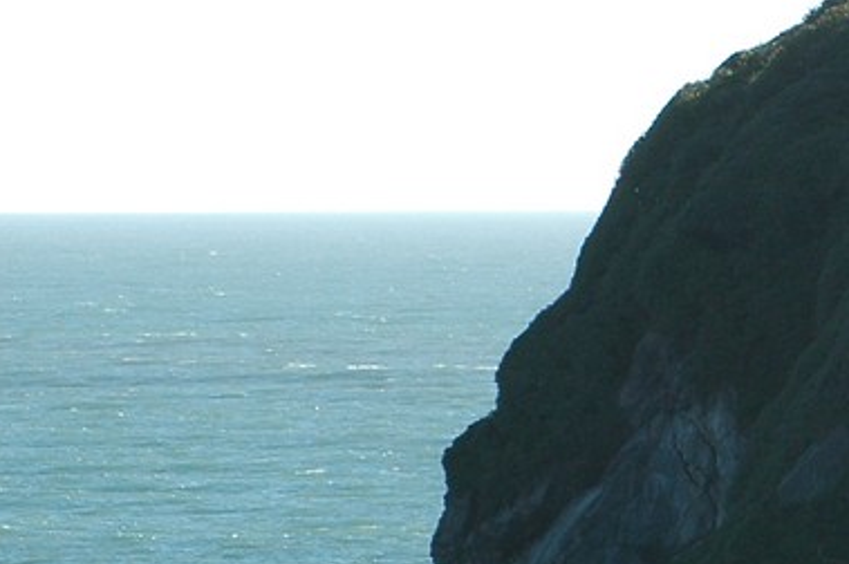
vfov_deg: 2.4
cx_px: 1678
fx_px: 13336
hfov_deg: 3.6
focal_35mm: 566
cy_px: 544
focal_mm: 95
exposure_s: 1/320
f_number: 10
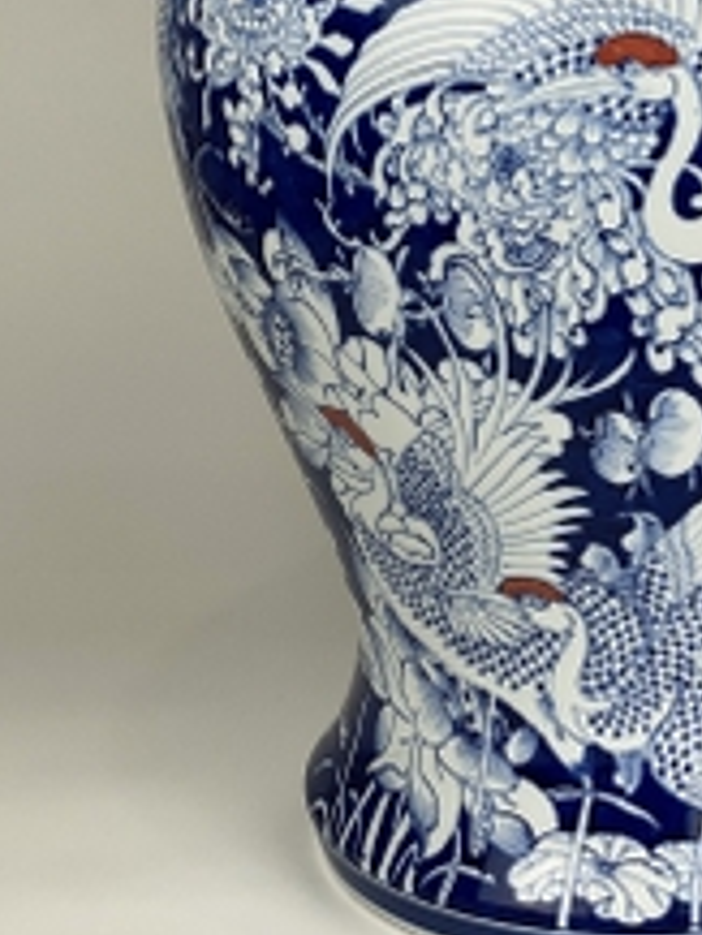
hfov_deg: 12.8
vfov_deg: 16.8
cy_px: 65
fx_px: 3106
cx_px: 616
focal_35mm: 115
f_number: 2
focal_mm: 6
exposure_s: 1/127
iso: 20
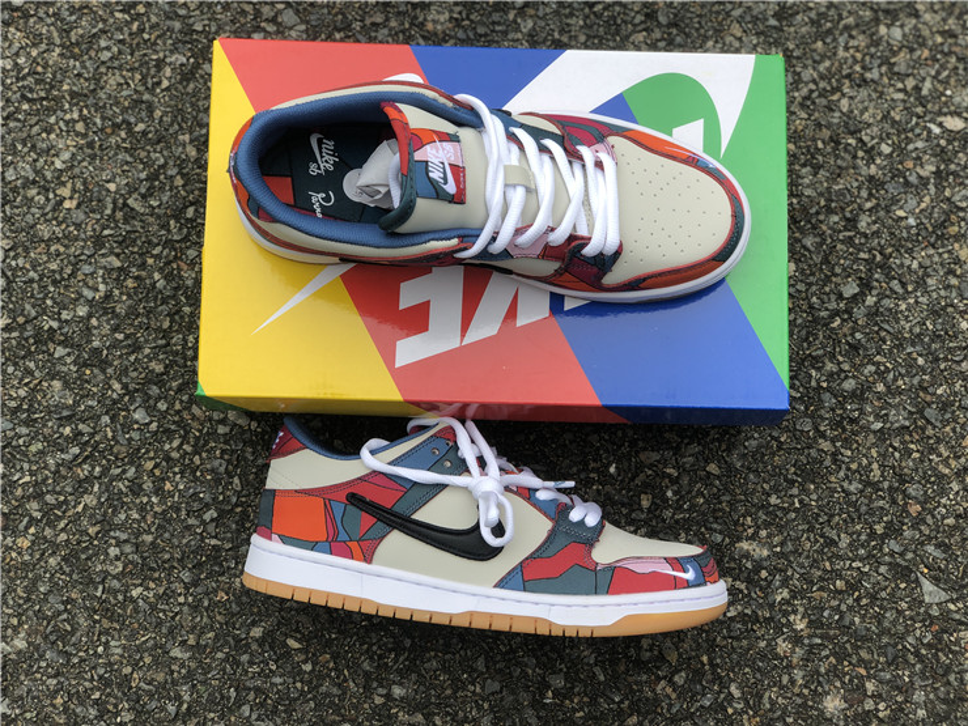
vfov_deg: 28.0
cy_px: 363
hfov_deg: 36.8
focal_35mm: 52
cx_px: 484
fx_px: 1454
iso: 16
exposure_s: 1/216
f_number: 2.4
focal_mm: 6
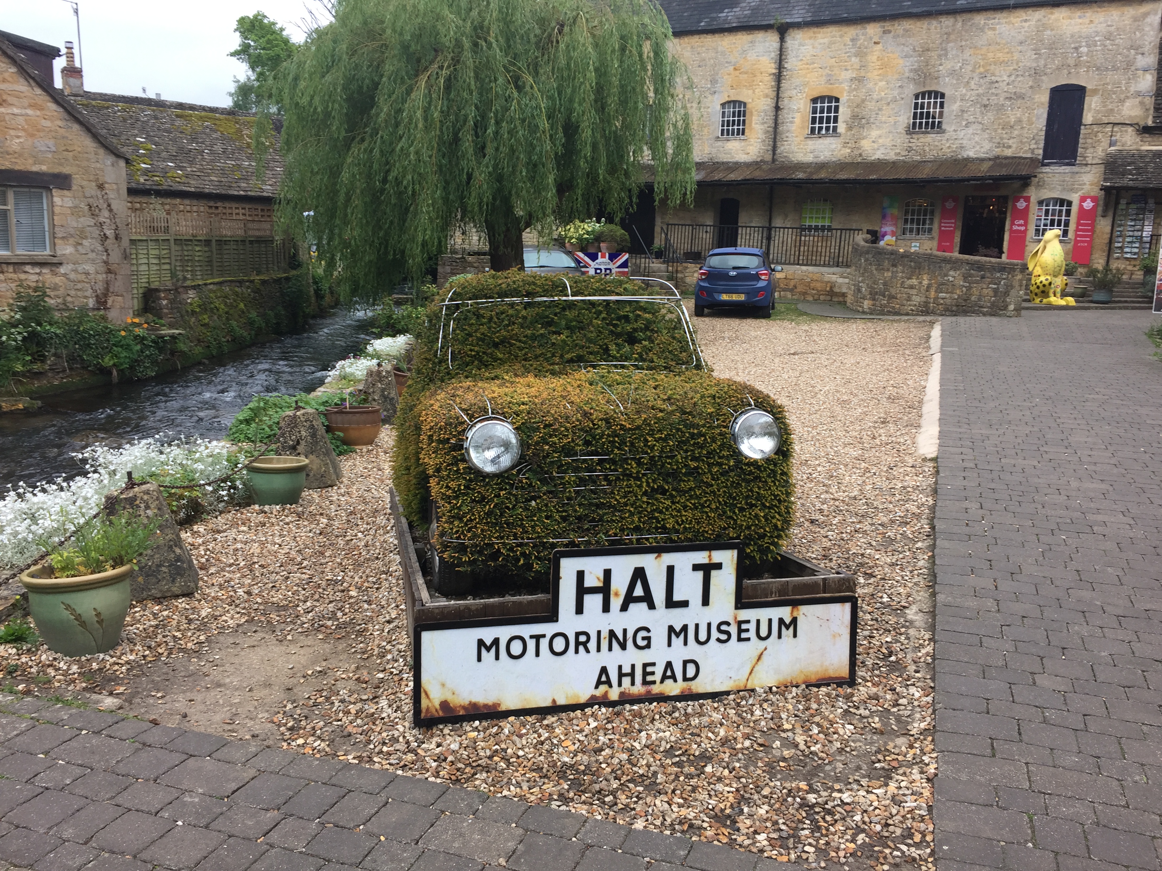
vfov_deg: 48.2
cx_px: 581
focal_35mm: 29
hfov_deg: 61.7
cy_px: 436
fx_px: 973
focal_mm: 4.15
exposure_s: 1/150
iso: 32
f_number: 2.2
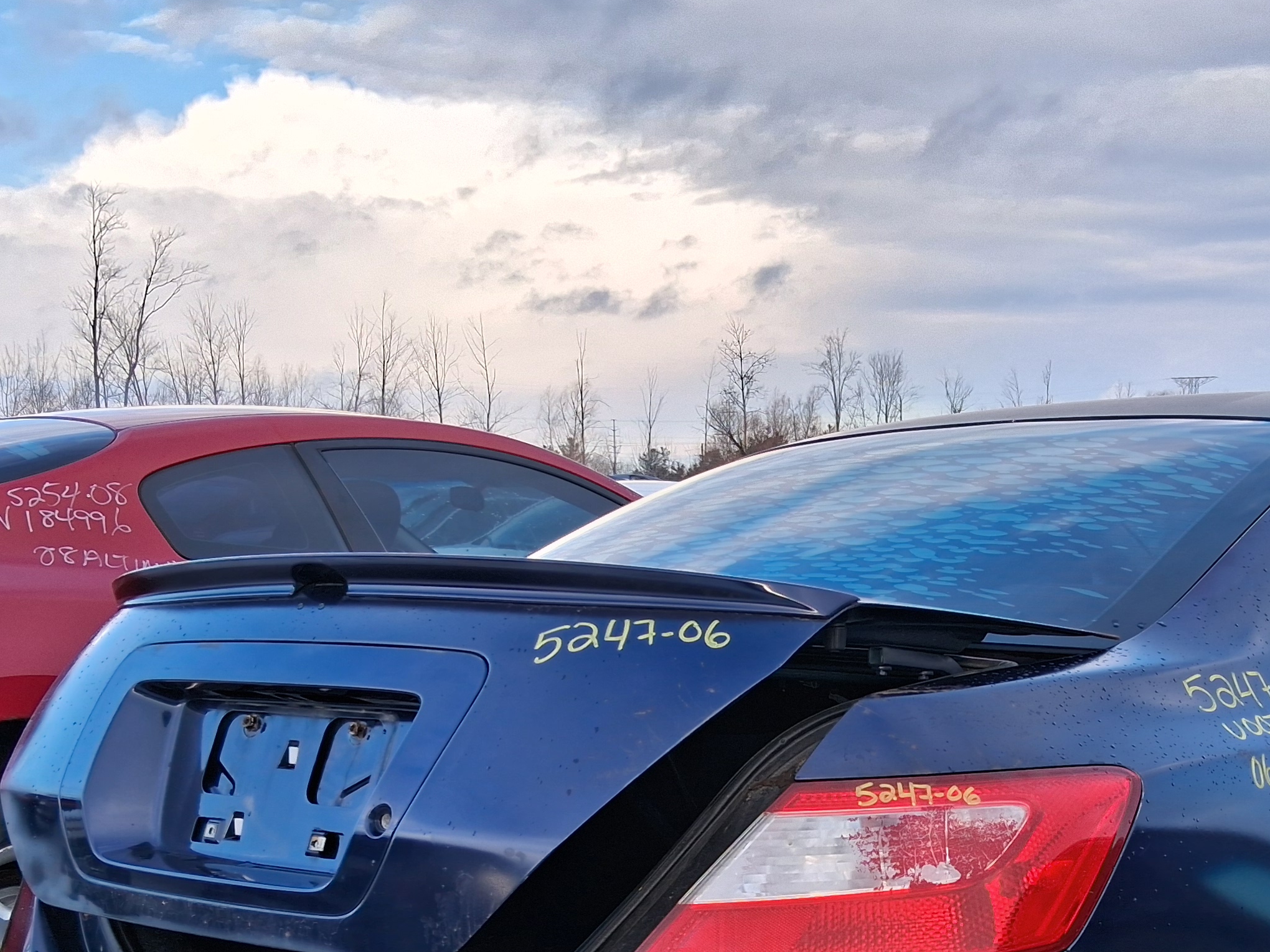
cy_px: 923
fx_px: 1908
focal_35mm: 52
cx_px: 911
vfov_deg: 26.7
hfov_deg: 36.2
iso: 25
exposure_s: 1/159
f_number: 1.8
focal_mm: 3.98
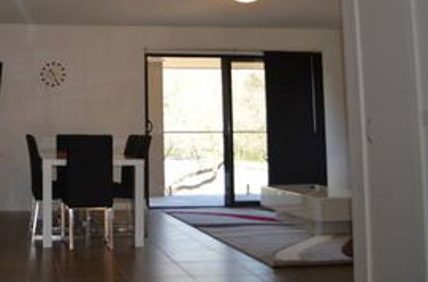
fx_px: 569
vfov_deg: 27.3
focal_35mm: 48
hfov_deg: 38.7
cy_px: 55
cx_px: 51
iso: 400
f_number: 3.5
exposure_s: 1/200
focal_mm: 18
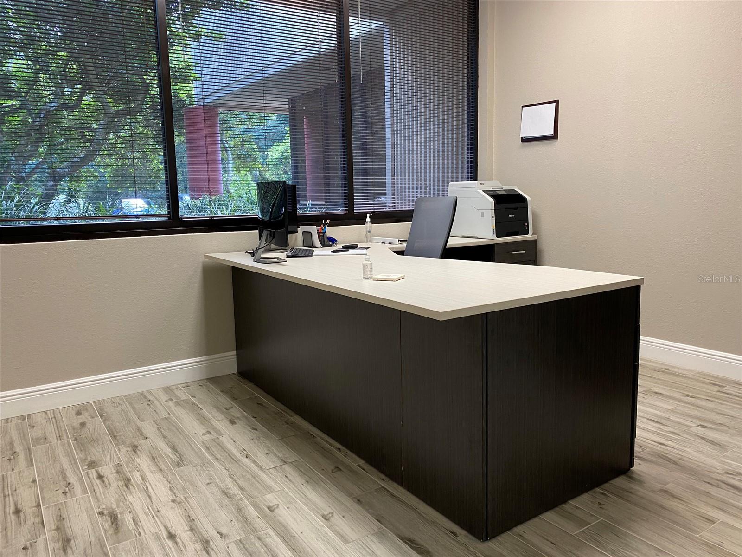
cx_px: 371
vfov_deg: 53.1
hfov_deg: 67.3
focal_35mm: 26
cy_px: 278
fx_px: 557
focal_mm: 4.25
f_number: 1.8
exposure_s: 1/60
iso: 80
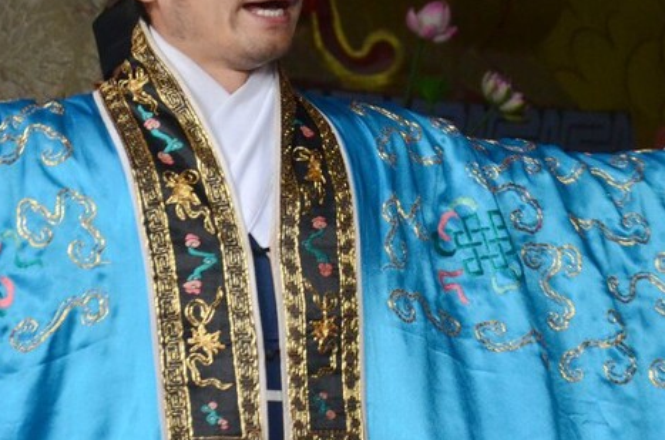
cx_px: 66
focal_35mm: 239
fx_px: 4404
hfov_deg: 8.6
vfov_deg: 5.7
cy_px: 169
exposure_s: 1/125
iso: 1250
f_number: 5.3
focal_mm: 62
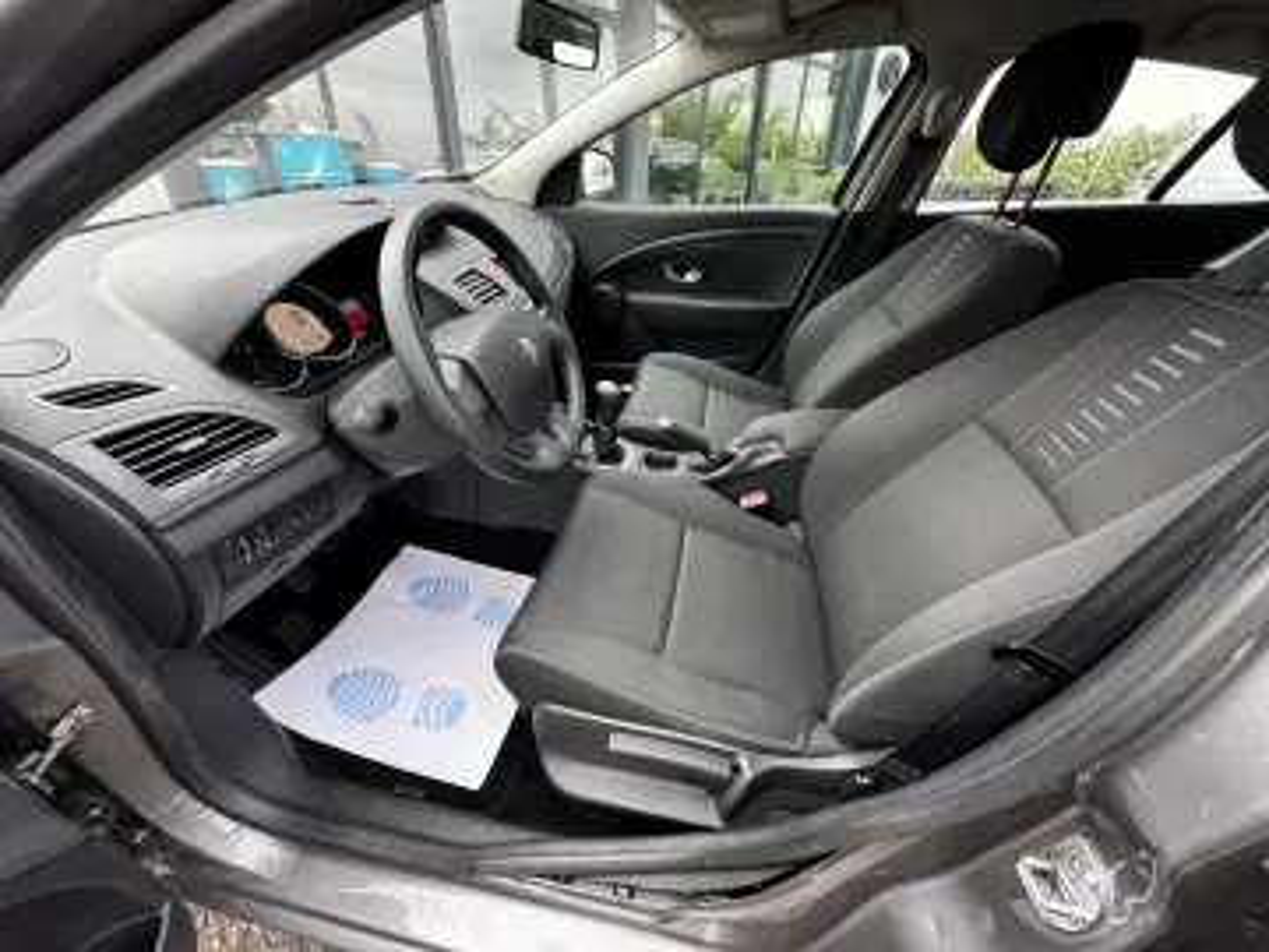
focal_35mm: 14
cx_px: 634
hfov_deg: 102.1
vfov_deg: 85.7
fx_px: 513
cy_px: 476
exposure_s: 1/98
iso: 320
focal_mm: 2.22
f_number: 2.2
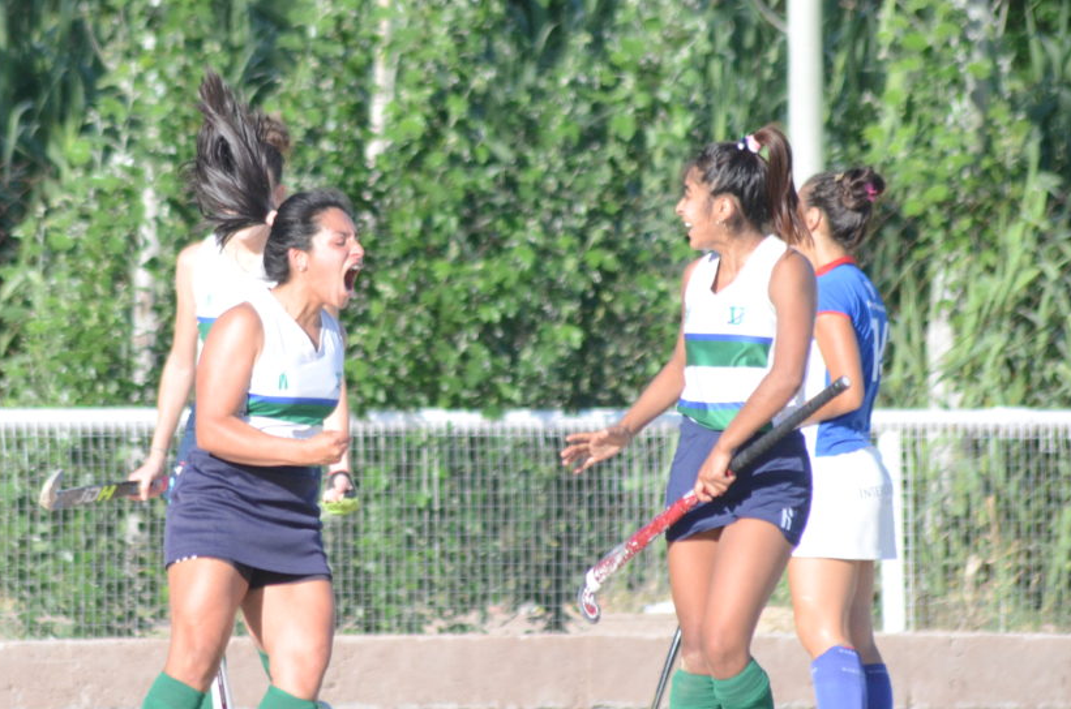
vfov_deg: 2.4
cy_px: 311
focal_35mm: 570
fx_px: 16924
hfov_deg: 3.6
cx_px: 398
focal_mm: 240
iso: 1600
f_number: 5.3
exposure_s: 1/3200
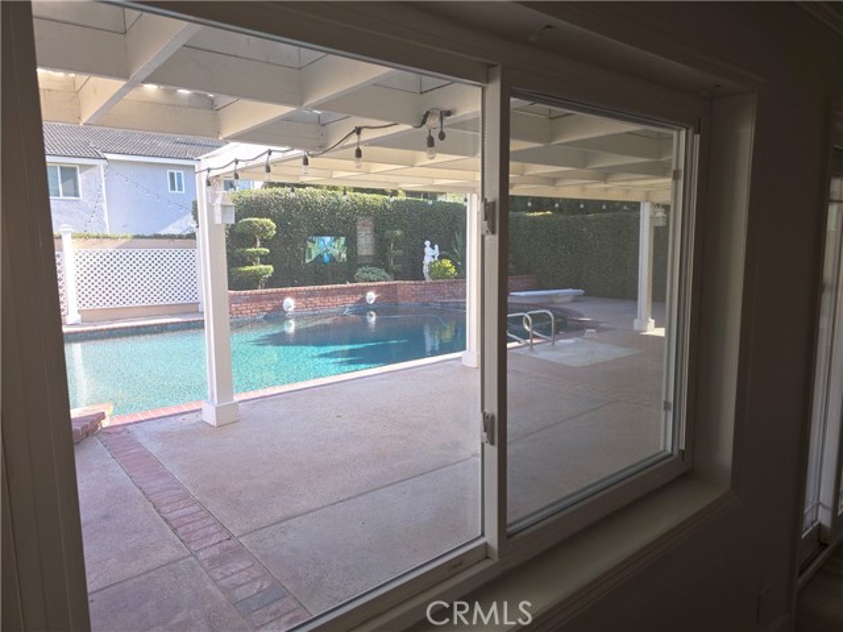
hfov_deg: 73.9
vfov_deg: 58.9
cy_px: 316
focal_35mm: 23
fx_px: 560
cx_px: 422
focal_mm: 6.3
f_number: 1.7
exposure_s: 1/120
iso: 20
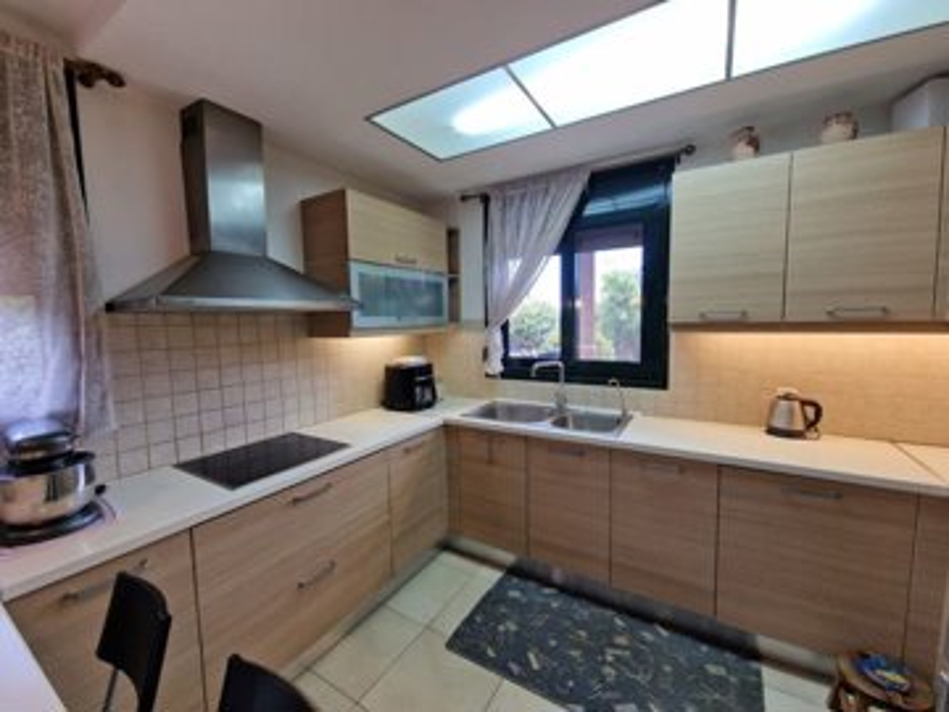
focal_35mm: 13
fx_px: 356
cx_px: 474
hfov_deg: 106.2
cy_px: 356
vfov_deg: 89.9
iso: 80
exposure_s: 1/100
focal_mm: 2.2
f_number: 2.2
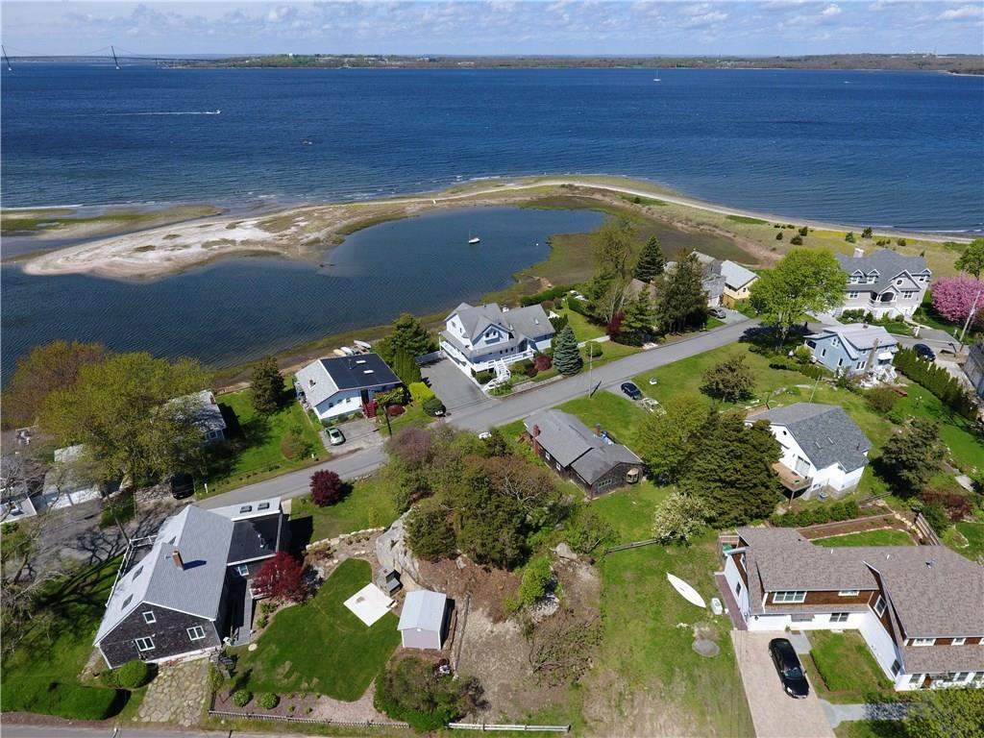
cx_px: 492
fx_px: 569
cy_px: 369
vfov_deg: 66.0
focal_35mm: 20
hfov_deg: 81.7
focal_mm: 3.61
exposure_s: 1/950
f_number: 2.8
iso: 100
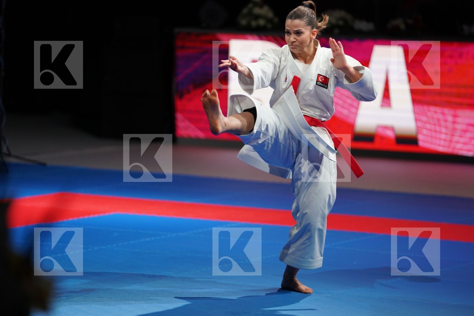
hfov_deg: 10.9
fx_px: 2488
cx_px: 237
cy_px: 158
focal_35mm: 189
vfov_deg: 7.3
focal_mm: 189
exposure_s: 1/500
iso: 1250
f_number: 2.8
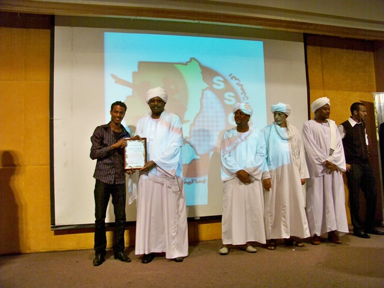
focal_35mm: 33
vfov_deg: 42.9
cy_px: 144
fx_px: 366
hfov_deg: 55.4
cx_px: 192
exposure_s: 1/50
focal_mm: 5.85
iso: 250
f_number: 2.8
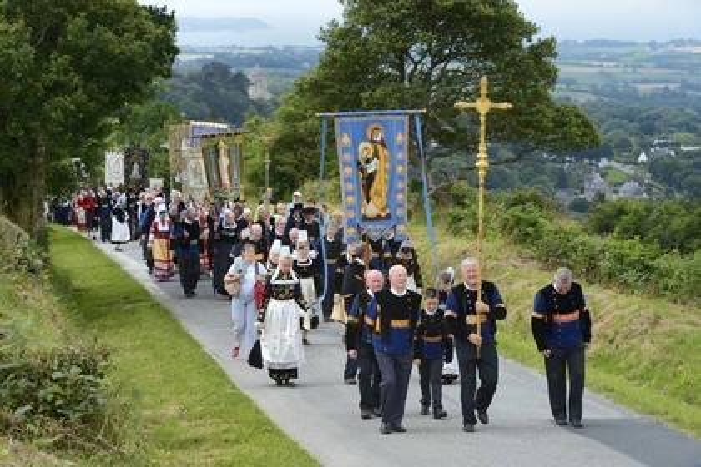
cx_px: 350
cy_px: 234
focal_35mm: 110
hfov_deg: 18.6
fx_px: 2142
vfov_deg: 12.5
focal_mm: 110
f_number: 9
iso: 200
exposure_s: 1/200
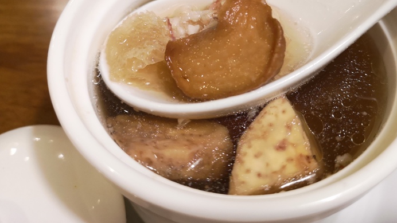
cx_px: 224
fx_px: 358
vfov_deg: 34.1
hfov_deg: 57.8
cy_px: 62
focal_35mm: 34
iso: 500
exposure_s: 1/60
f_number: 1.8
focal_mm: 3.95
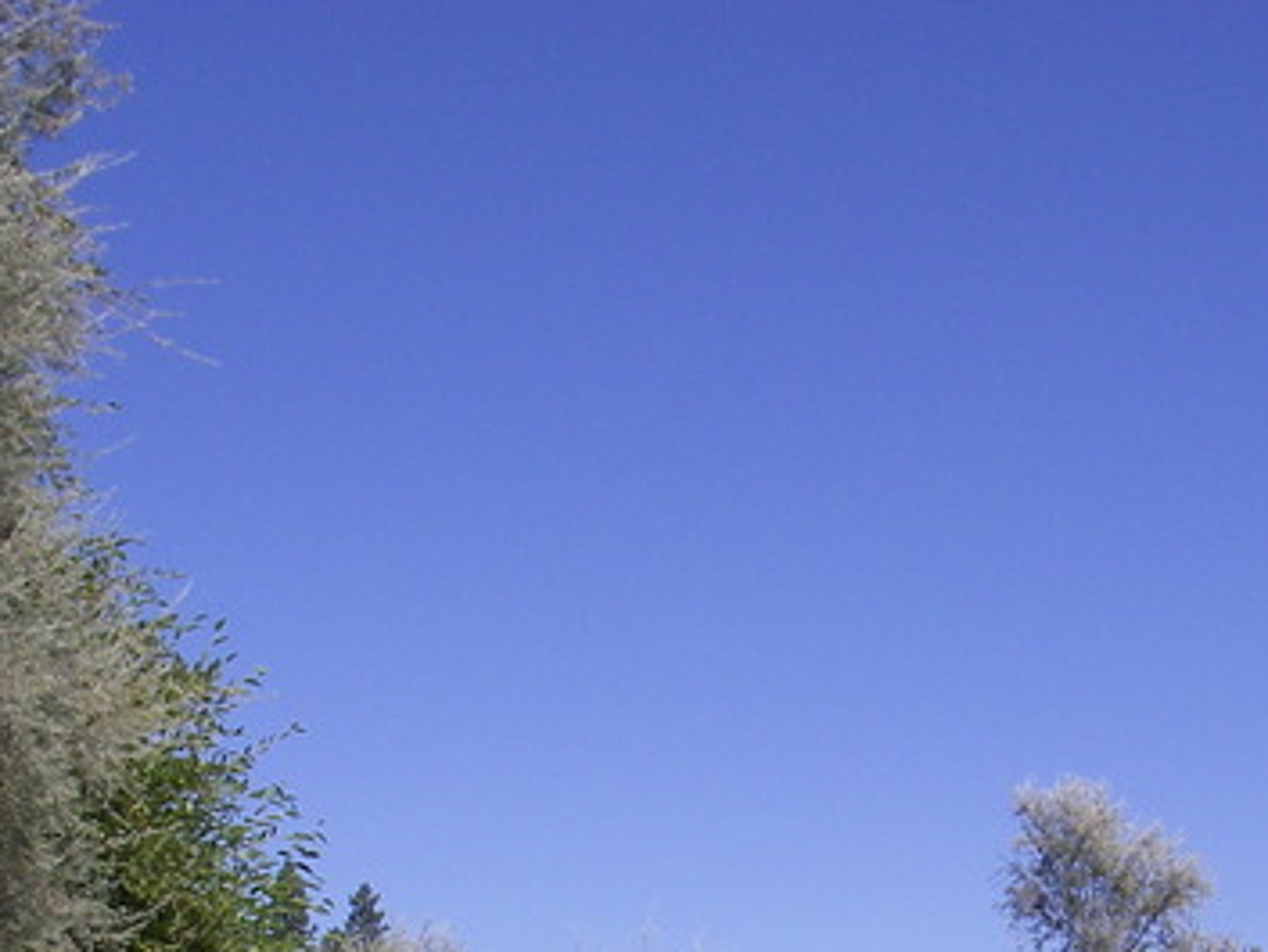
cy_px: 1017
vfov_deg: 16.7
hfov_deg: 22.7
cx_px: 762
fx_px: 3151
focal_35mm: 86
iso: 64
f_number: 6.6
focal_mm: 6.3
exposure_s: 1/320
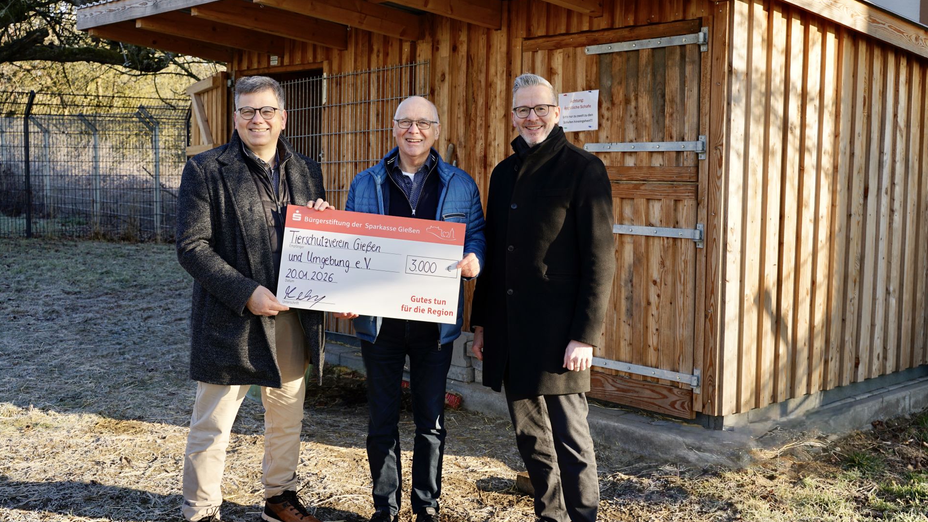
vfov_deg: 30.4
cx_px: 464
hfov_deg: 51.6
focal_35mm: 39
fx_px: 960
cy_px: 277
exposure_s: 1/100
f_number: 6.3
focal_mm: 37
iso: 100
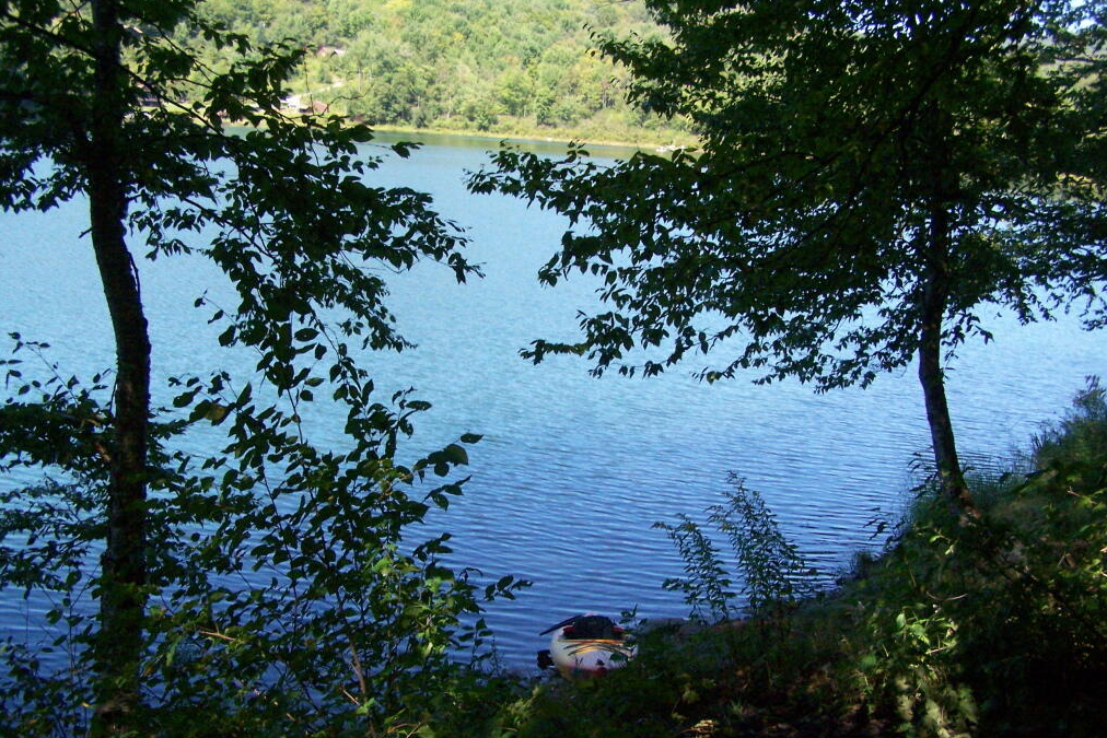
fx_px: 1230
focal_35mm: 40
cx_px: 558
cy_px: 417
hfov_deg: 48.5
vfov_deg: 33.4
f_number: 4
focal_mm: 6.3
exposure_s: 1/1000
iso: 400
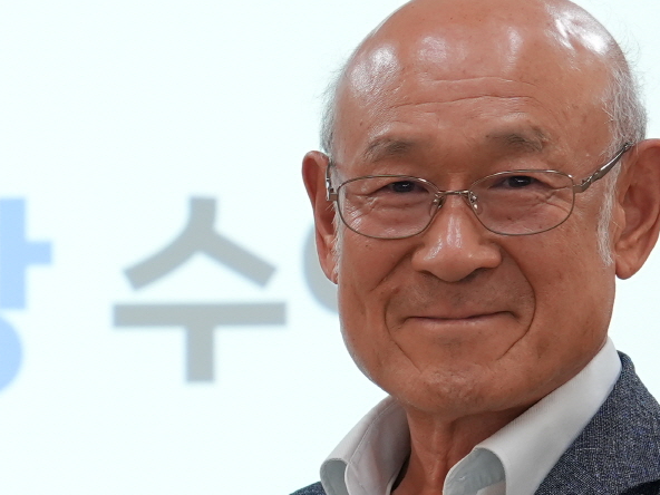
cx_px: -263
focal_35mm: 229
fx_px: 4366
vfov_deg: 6.4
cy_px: 763
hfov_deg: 8.5
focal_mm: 47
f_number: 4.5
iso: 1250
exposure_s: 1/125
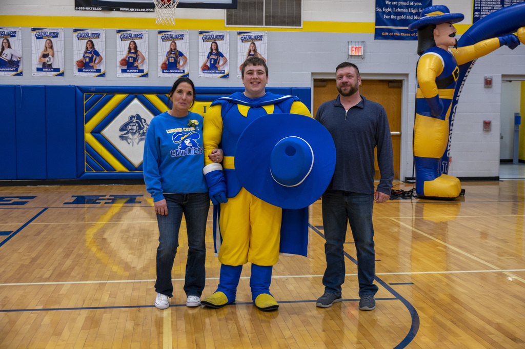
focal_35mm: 47
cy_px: 174
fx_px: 685
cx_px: 262
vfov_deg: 28.6
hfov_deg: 41.9
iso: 1600
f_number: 5.3
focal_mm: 47
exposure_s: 1/125
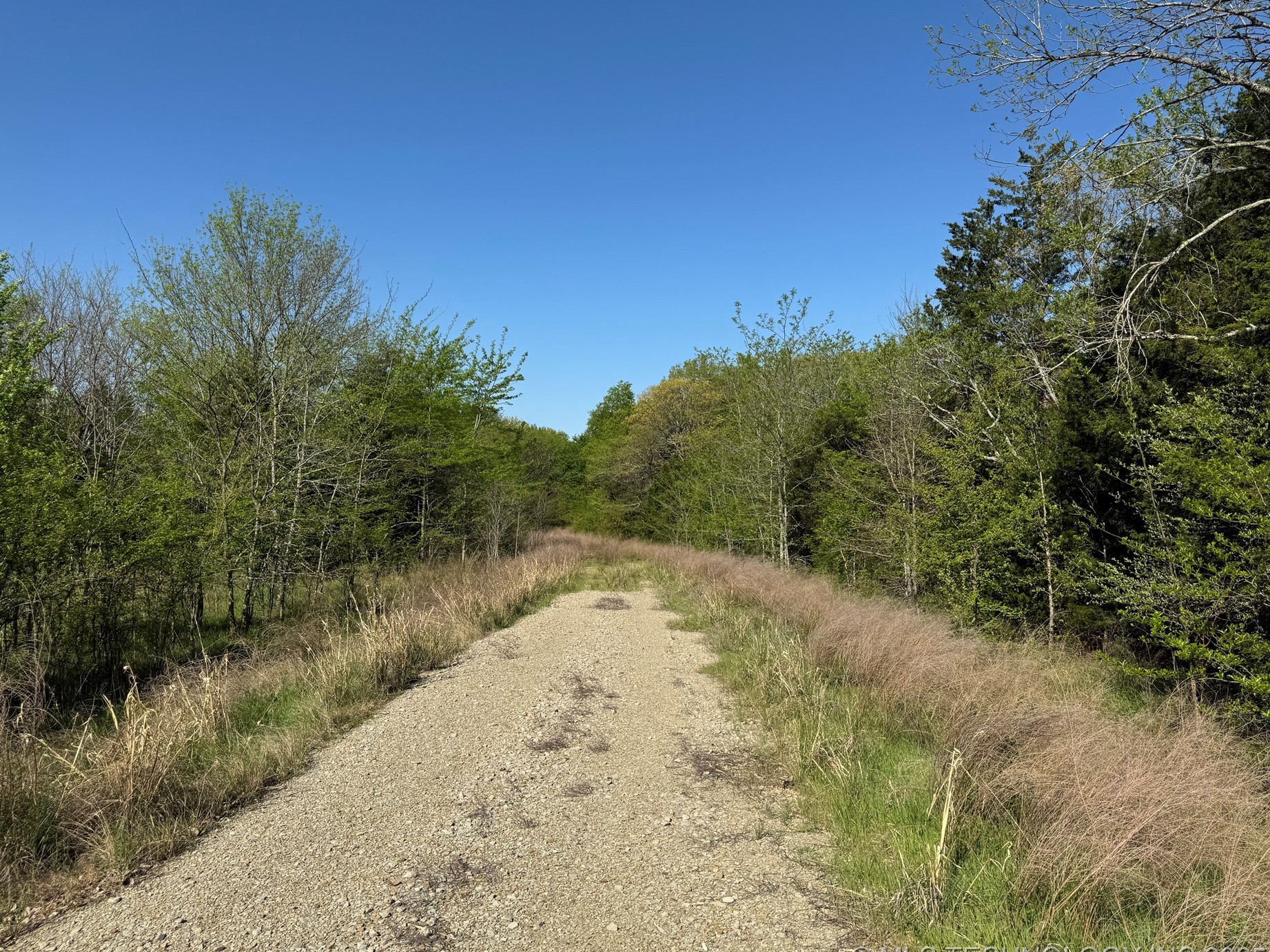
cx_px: 613
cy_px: 491
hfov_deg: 69.4
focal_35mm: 25
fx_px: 917
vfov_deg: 54.9
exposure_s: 1/5348
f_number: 1.78
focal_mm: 6.76
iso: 80
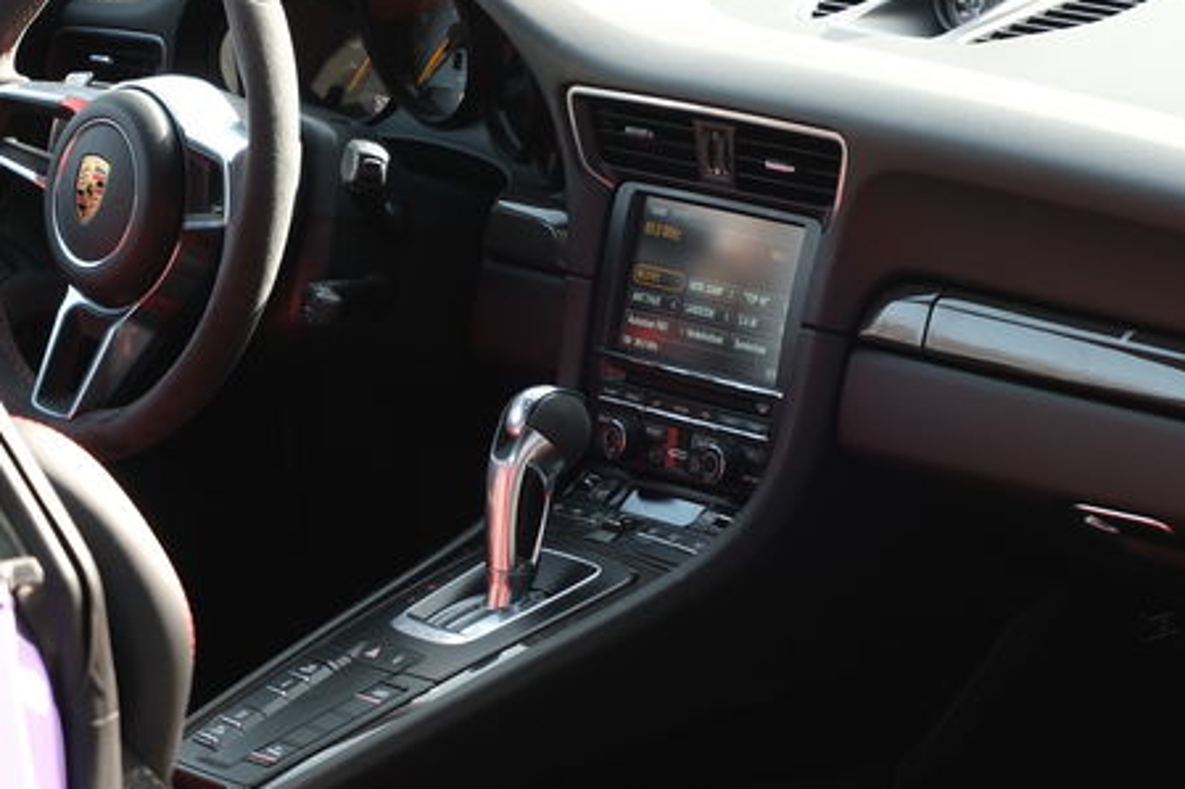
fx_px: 5626
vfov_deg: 8.0
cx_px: 457
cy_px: 652
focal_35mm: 171
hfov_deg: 12.0
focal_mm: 50
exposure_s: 1/75
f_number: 4.8
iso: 250
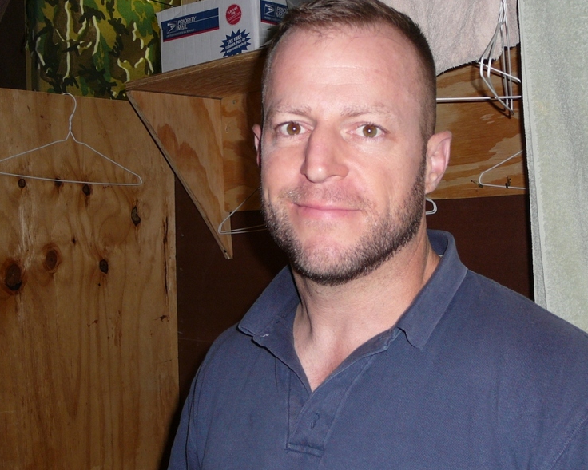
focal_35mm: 52
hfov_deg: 36.0
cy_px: 232
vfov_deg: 29.1
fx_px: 905
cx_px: 306
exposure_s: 1/30
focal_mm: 7.3
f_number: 3.4
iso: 100
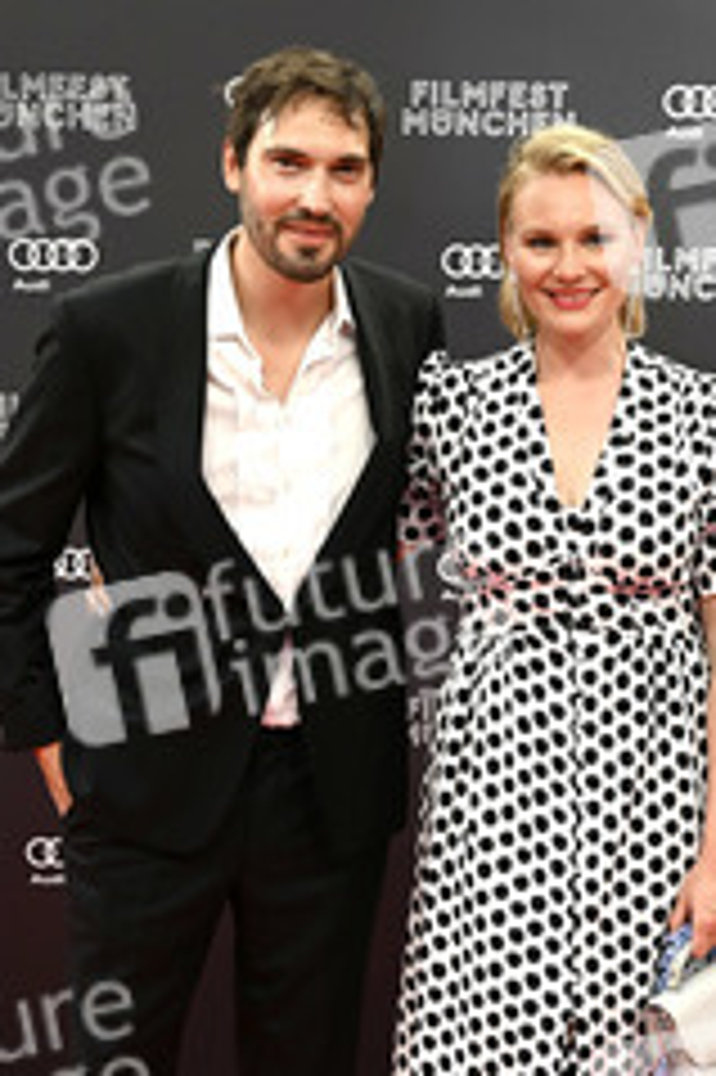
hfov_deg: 18.9
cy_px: 864
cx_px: 410
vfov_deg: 27.5
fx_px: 2151
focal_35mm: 72
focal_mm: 43
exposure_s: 1/125
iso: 640
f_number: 6.3
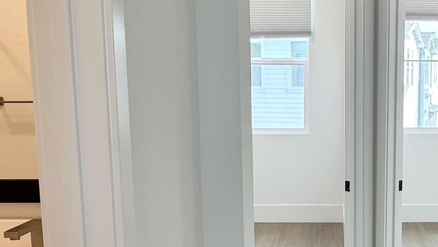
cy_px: 154
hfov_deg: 42.0
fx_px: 546
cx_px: 343
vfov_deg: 25.4
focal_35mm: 47
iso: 64
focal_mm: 2.22
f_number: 2.2
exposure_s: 1/120
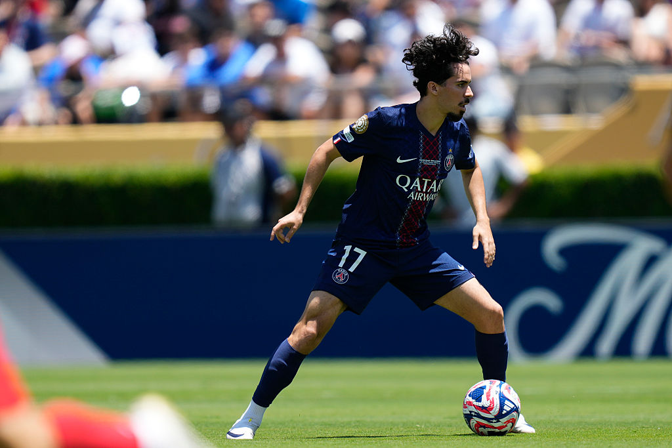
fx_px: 7467
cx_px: 336
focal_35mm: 400
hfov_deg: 5.2
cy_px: 224
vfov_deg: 3.4
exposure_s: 1/2500
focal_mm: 400
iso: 200
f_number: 2.8
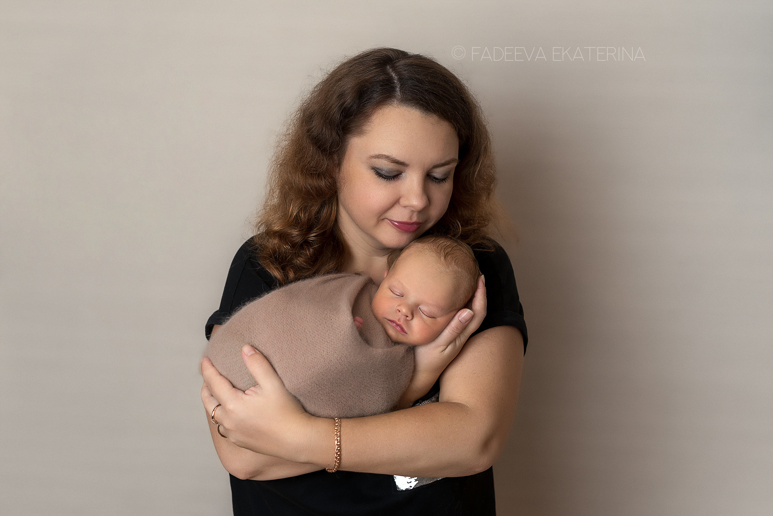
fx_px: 1074
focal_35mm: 50
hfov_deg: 39.6
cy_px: 258
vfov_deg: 27.0
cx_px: 386
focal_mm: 50
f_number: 3.5
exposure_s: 1/160
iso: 125
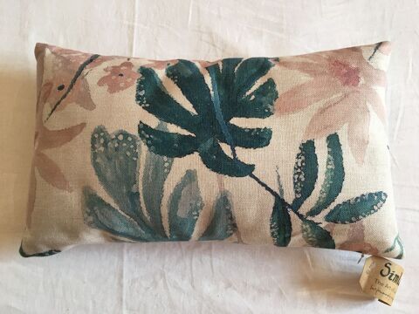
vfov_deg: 48.2
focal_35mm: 29
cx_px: 210
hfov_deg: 61.7
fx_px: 351
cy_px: 157
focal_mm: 4.15
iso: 32
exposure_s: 1/33
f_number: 2.2
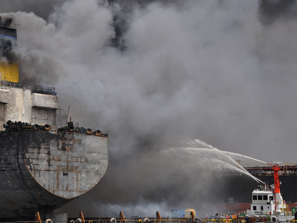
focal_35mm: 86
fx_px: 738
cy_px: 87
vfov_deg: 17.2
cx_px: 90
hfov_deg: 22.6
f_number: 7.1
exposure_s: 1/1000
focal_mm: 38
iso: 200
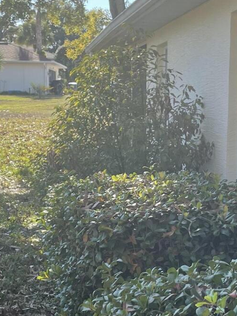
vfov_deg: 25.8
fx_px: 685
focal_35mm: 75
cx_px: 152
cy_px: 213
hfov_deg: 19.6
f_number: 1.6
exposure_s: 1/1119
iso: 32
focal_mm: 5.1
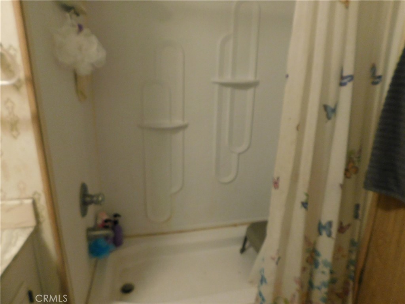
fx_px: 269
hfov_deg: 73.9
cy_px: 152
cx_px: 202
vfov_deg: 58.9
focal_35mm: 23
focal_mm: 4
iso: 400
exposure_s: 1/25
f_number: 3
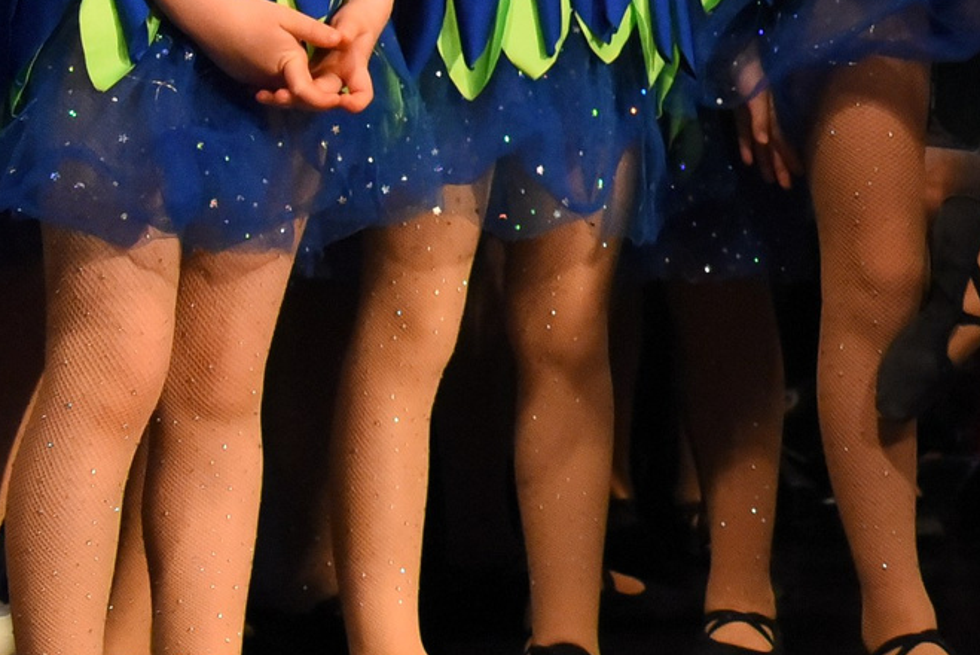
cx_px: 1838
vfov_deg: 9.9
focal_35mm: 136
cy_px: -239
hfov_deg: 13.4
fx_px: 3704
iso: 5000
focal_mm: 35
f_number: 6.3
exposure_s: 1/320
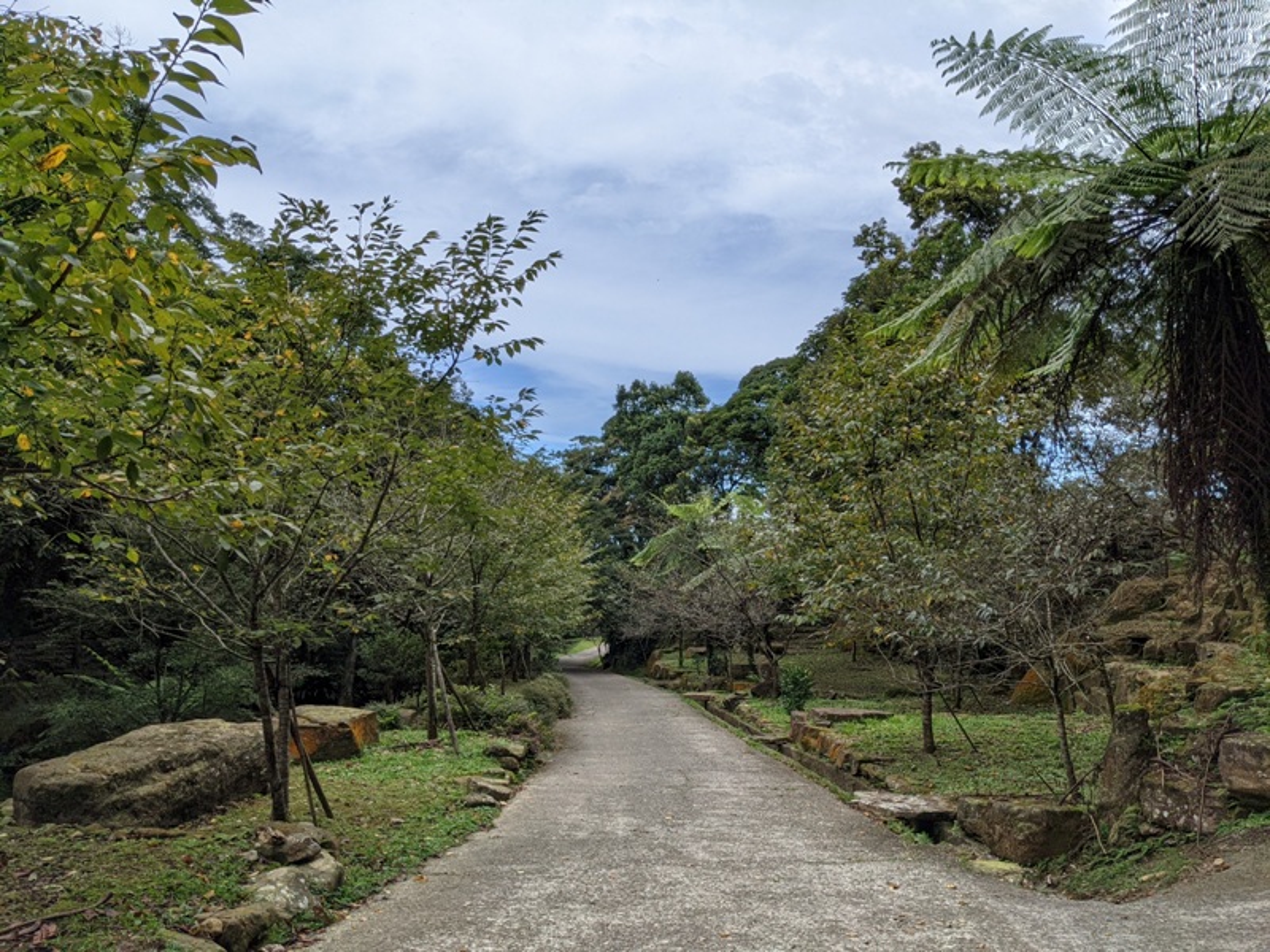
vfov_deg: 51.4
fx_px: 991
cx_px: 635
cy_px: 476
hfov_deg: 65.3
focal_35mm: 27
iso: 61
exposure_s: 1/3906
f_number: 1.73
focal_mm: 4.38
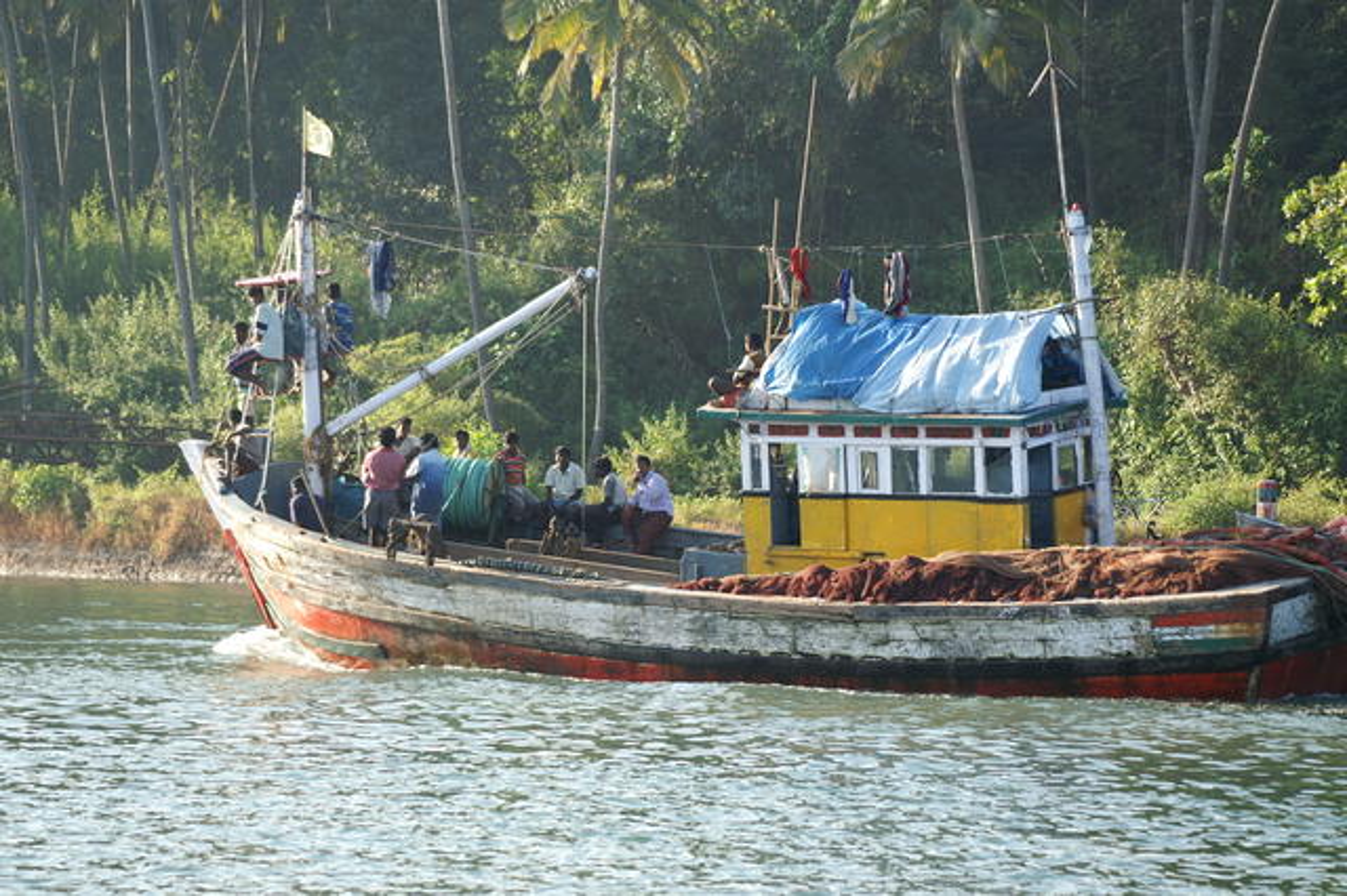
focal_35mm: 150
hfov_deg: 13.7
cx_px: 674
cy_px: 448
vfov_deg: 9.1
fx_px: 5609
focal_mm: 100
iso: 200
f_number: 5.6
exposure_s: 1/400
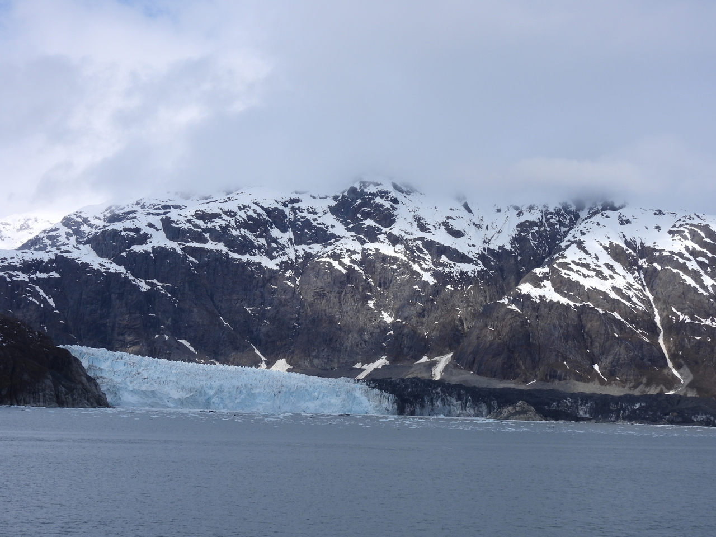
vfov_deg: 24.4
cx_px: 358
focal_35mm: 60
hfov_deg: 32.2
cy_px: 268
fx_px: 1241
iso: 100
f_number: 4.5
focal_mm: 10.7
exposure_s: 1/1600
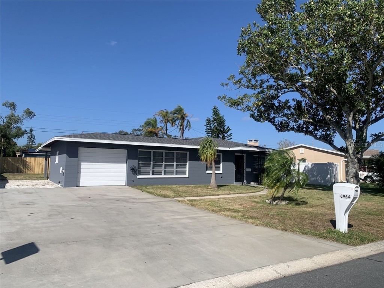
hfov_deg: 67.3
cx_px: 192
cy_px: 144
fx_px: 288
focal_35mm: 26
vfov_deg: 53.1
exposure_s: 1/3401
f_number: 1.8
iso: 25
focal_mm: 4.25
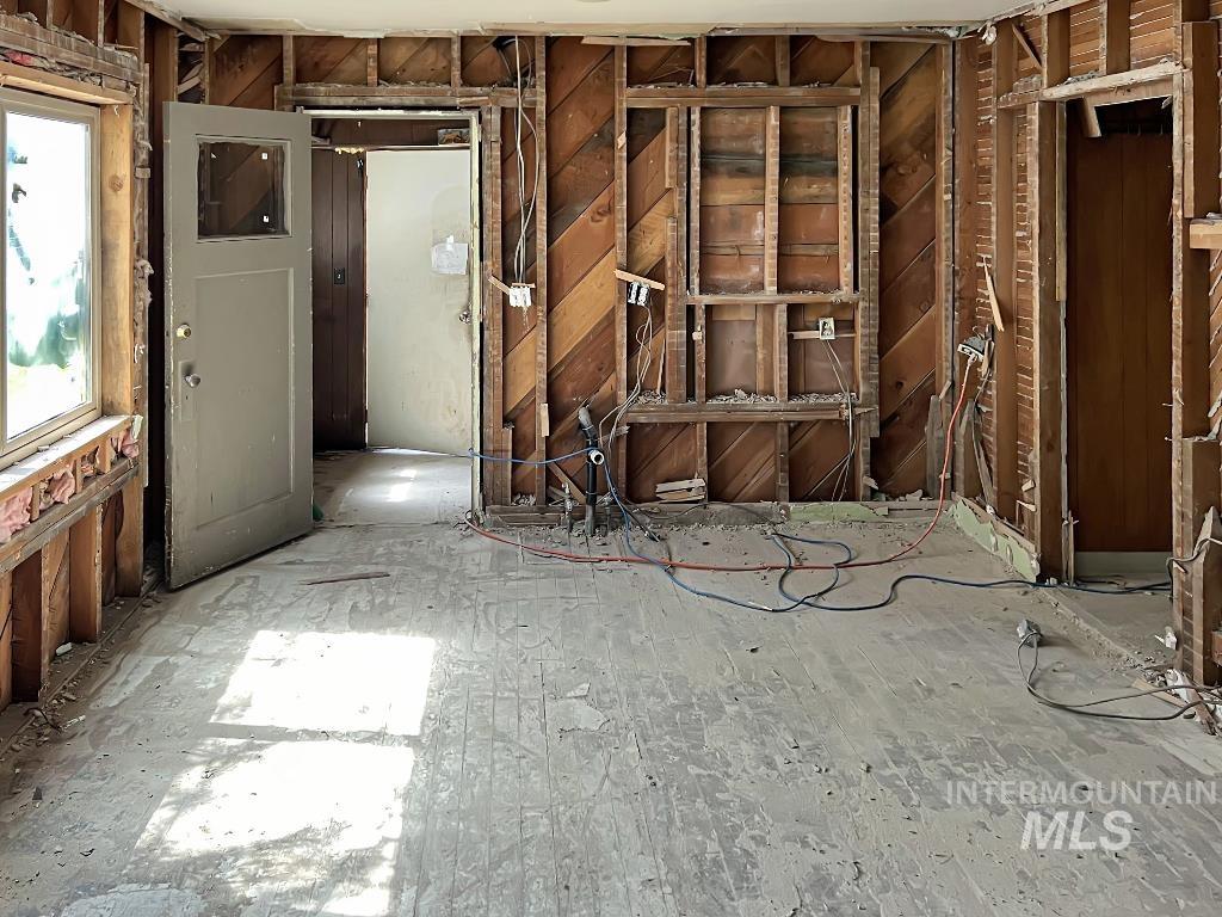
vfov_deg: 53.1
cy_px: 458
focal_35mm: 26
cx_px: 611
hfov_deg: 67.3
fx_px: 918
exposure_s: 1/60
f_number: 1.5
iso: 125
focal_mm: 5.7
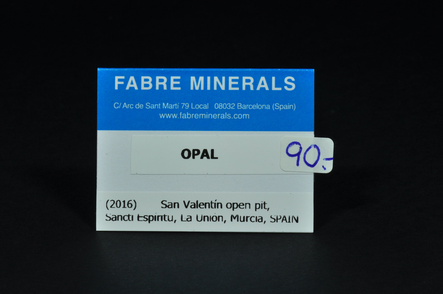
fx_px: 1106
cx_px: 222
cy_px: 147
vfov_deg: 15.1
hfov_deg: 22.6
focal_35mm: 90
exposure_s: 1/3
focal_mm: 60
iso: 250
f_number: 25
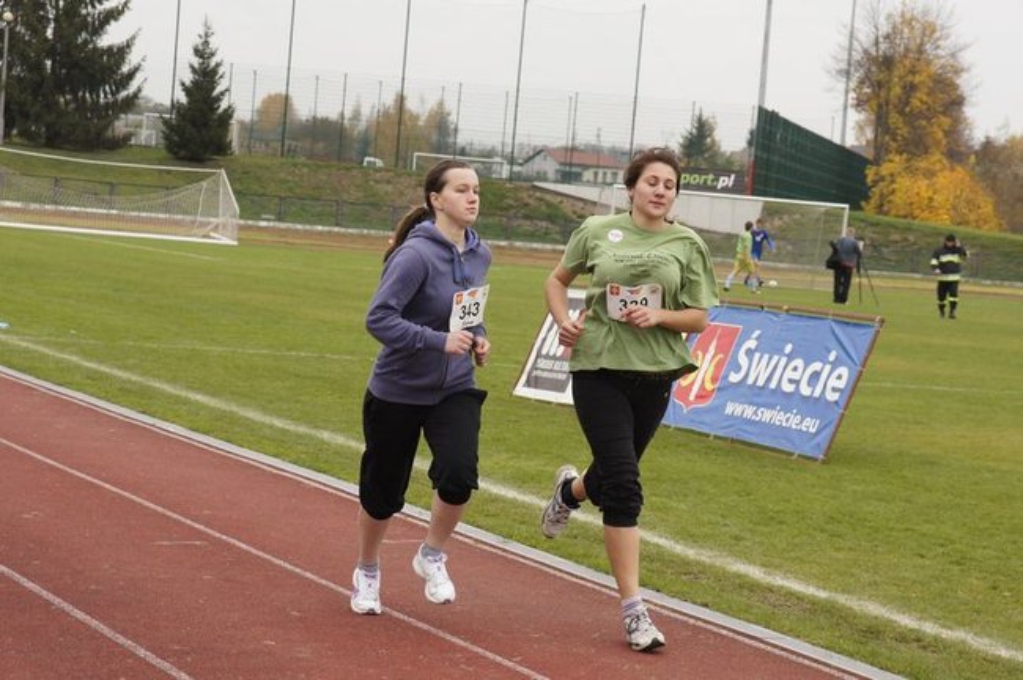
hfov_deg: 19.5
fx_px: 2981
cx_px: 512
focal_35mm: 105
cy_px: 340
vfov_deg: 13.0
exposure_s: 1/800
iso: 1600
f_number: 7.1
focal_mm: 70
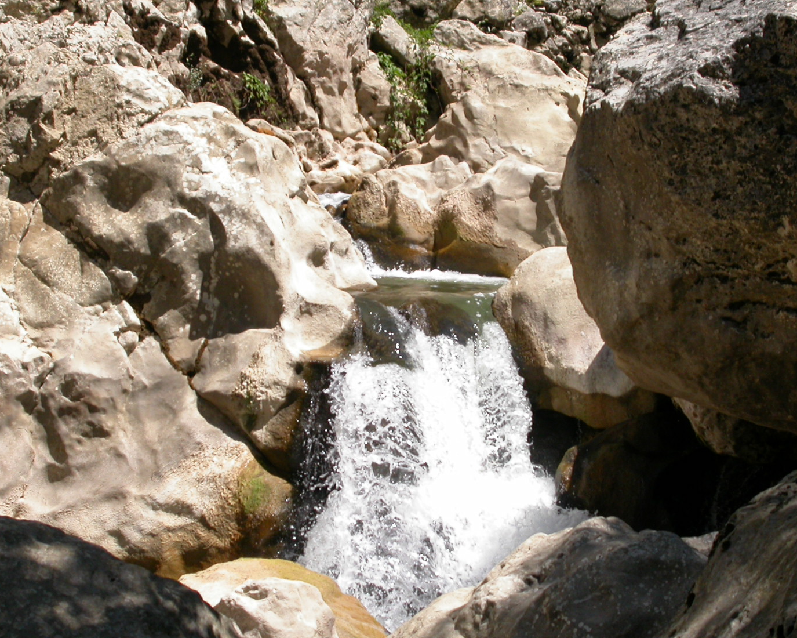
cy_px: 308
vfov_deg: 13.2
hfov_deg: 16.4
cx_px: 418
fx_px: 2760
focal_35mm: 117
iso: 100
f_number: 5.7
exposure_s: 1/401
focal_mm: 21.3
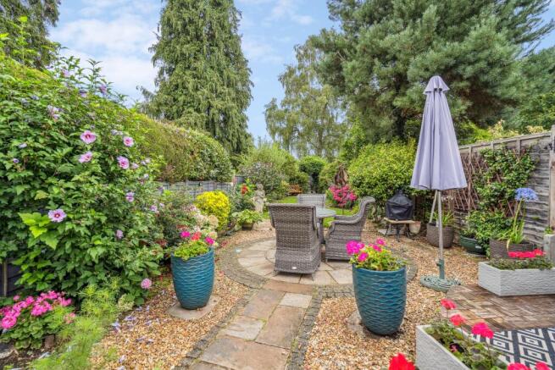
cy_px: 185
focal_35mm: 16
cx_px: 278
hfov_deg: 96.7
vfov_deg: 73.8
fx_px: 247
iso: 320
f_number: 5
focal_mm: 16
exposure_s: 1/250
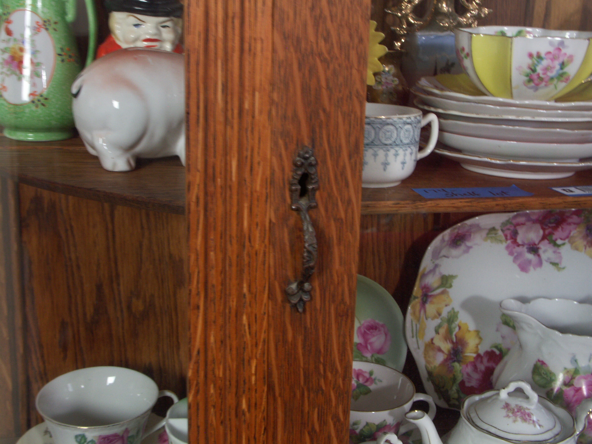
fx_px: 735
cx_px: 296
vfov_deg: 33.6
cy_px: 222
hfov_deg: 43.9
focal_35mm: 43
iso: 100
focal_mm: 11.16
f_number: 7.1
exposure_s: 1/4
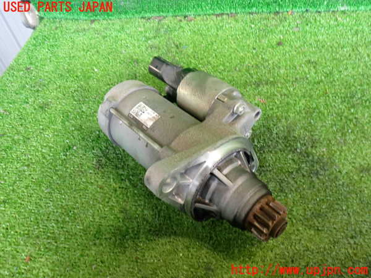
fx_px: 322
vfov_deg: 46.8
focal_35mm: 30
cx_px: 186
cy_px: 139
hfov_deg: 60.0
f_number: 2.3
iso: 400
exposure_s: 1/30
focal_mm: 5.4
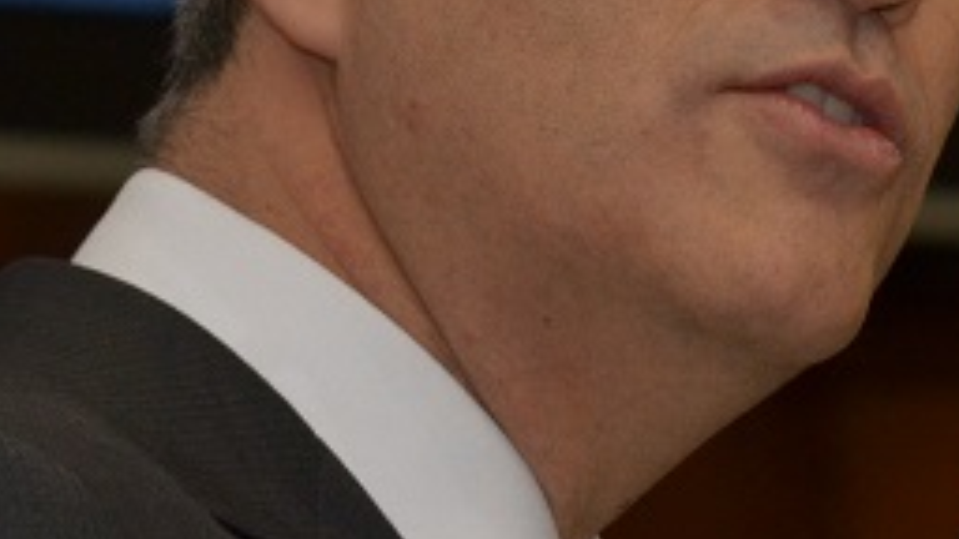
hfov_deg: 4.3
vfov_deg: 2.4
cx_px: 955
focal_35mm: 500
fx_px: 12714
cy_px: 197
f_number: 6.3
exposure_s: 1/200
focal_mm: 102
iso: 1000
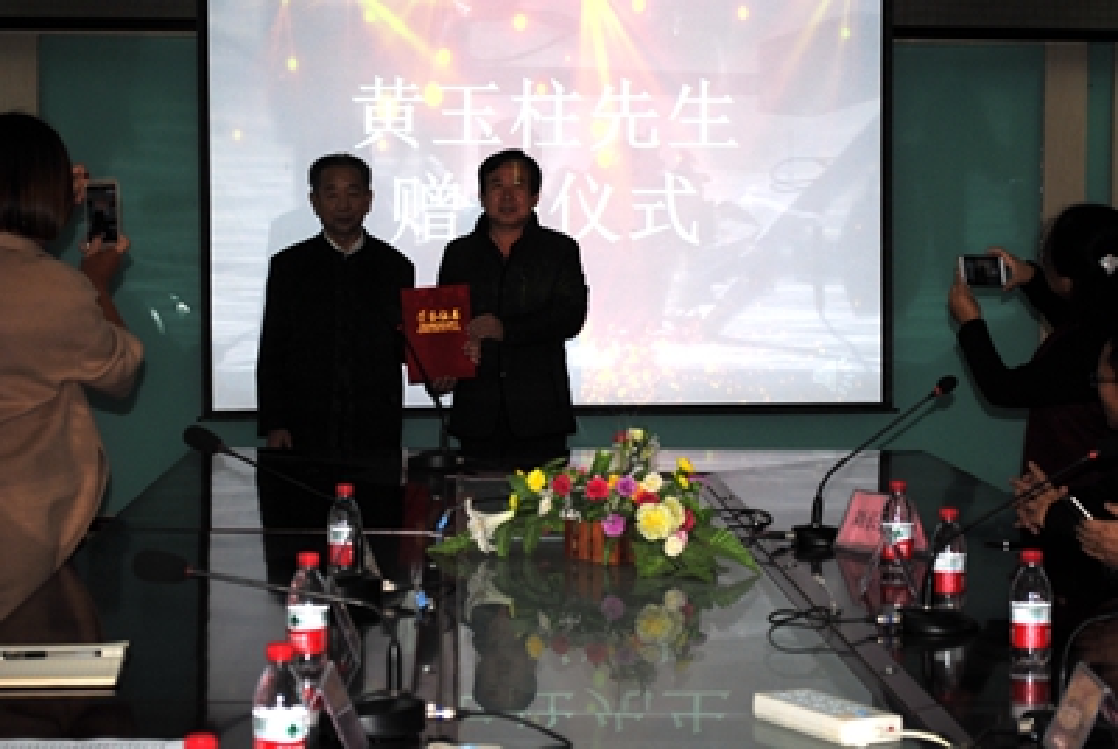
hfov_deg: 24.6
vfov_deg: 16.6
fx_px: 2566
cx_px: 559
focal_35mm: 82
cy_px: 374
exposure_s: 1/60
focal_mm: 55
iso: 200
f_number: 5.6
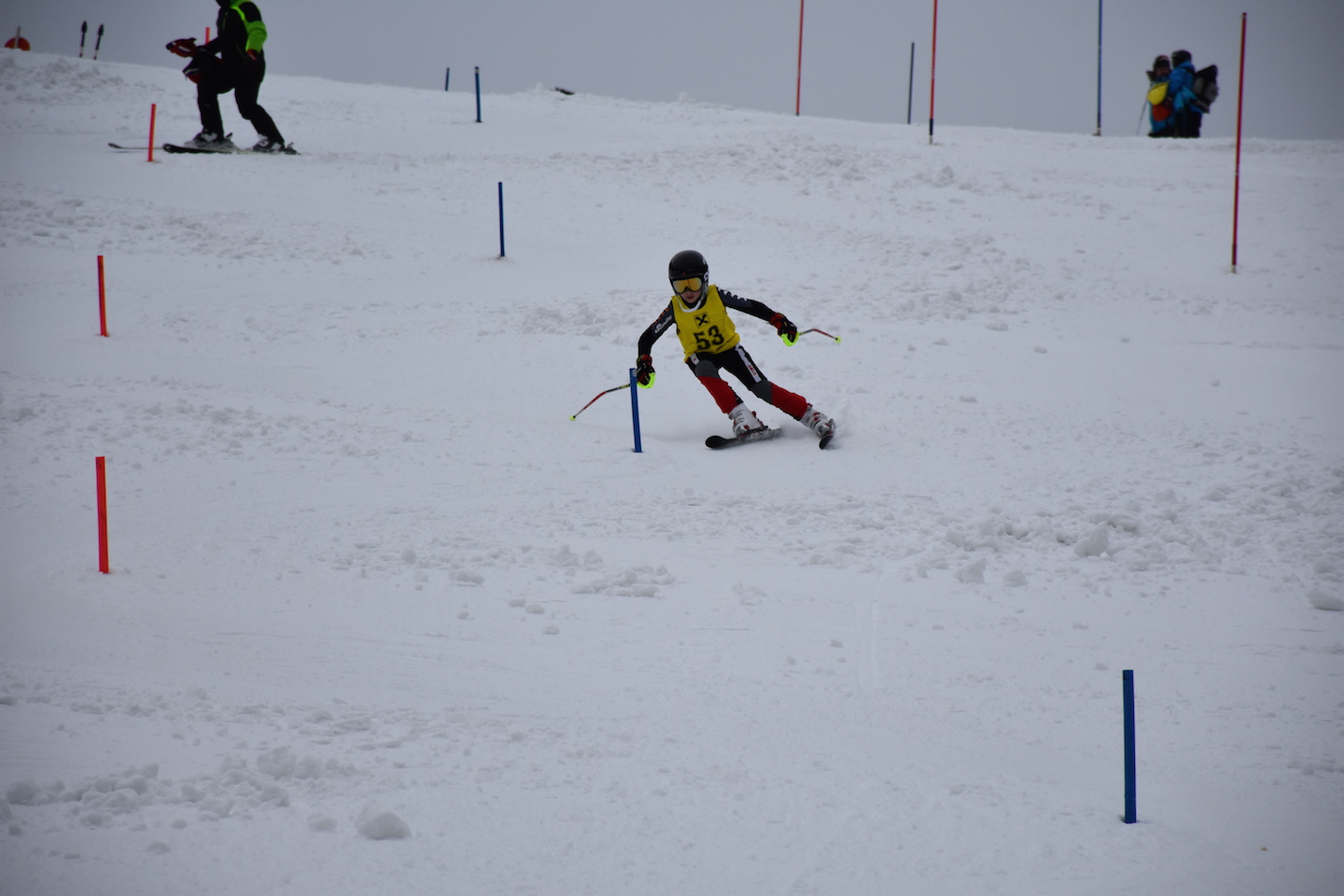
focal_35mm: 210
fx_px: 7839
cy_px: 448
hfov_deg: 9.8
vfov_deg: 6.5
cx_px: 672
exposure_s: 1/1600
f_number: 7.1
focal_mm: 140
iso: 400
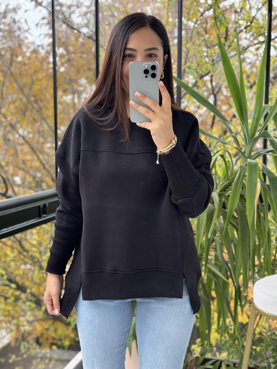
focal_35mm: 48
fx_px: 512
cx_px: 138
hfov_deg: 30.3
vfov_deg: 39.7
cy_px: 184
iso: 100
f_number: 1.78
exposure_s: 1/50
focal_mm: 6.76
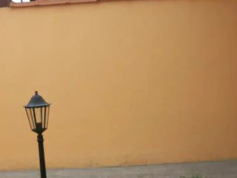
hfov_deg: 26.7
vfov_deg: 20.2
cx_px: 59
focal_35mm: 72
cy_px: 142
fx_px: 493
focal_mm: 5.7
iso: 80
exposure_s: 1/250
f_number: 2.9
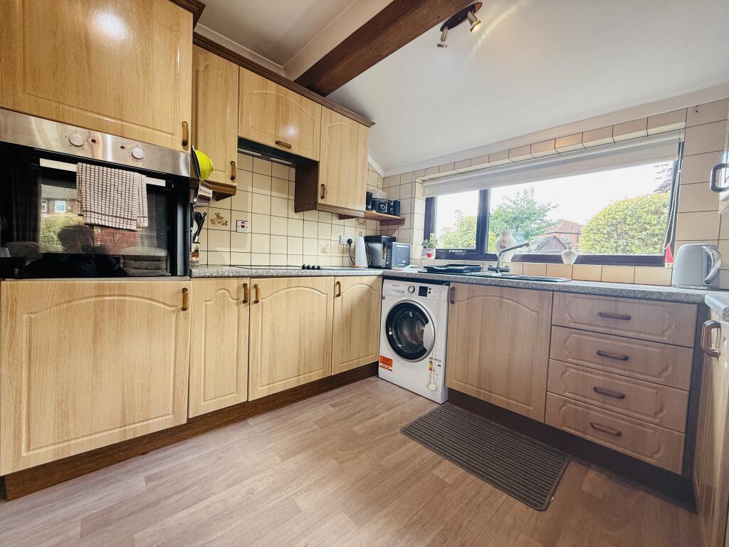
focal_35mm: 14
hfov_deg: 102.1
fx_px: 295
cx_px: 364
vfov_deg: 85.7
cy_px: 274
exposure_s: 1/100
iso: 125
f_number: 2.2
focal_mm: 2.22
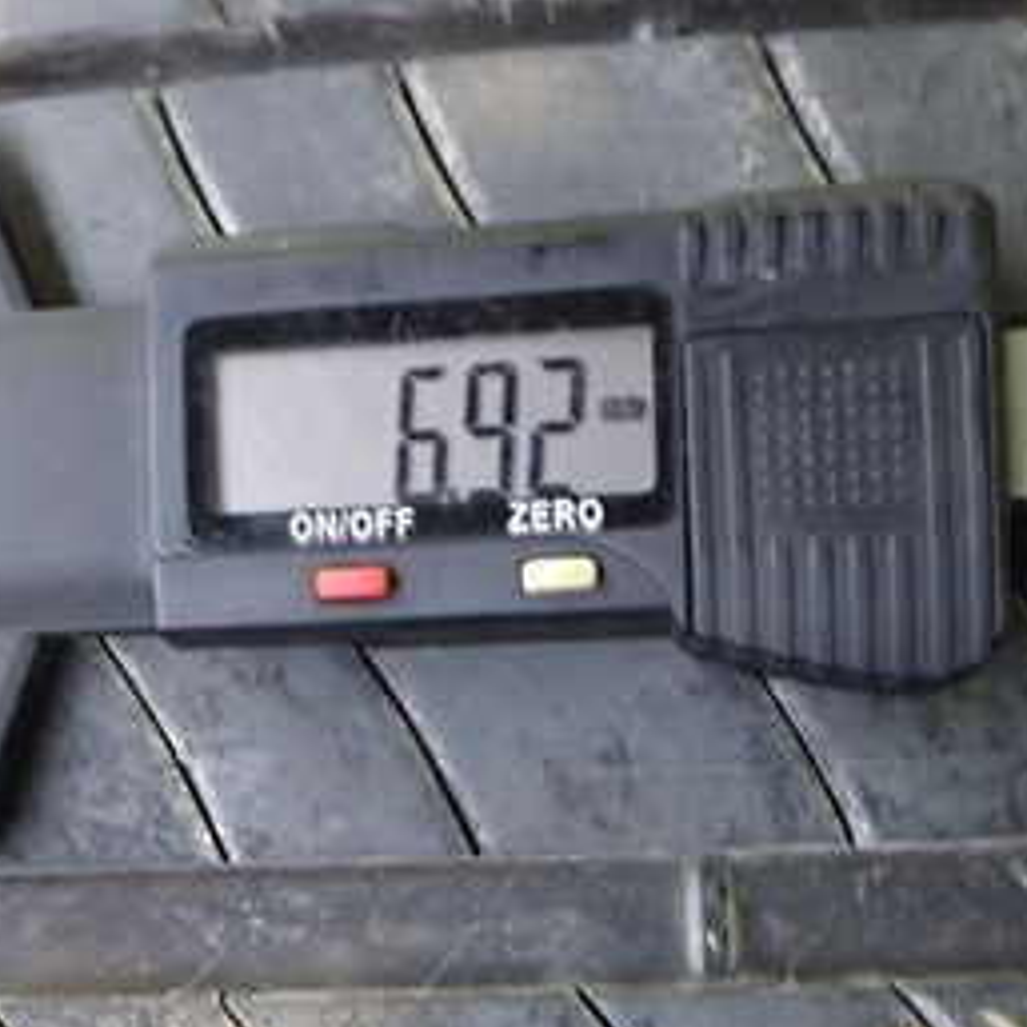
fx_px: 2081
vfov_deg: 27.3
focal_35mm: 62
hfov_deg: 27.4
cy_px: 795
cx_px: 272
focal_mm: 5.4
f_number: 2.3
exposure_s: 1/30
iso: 640
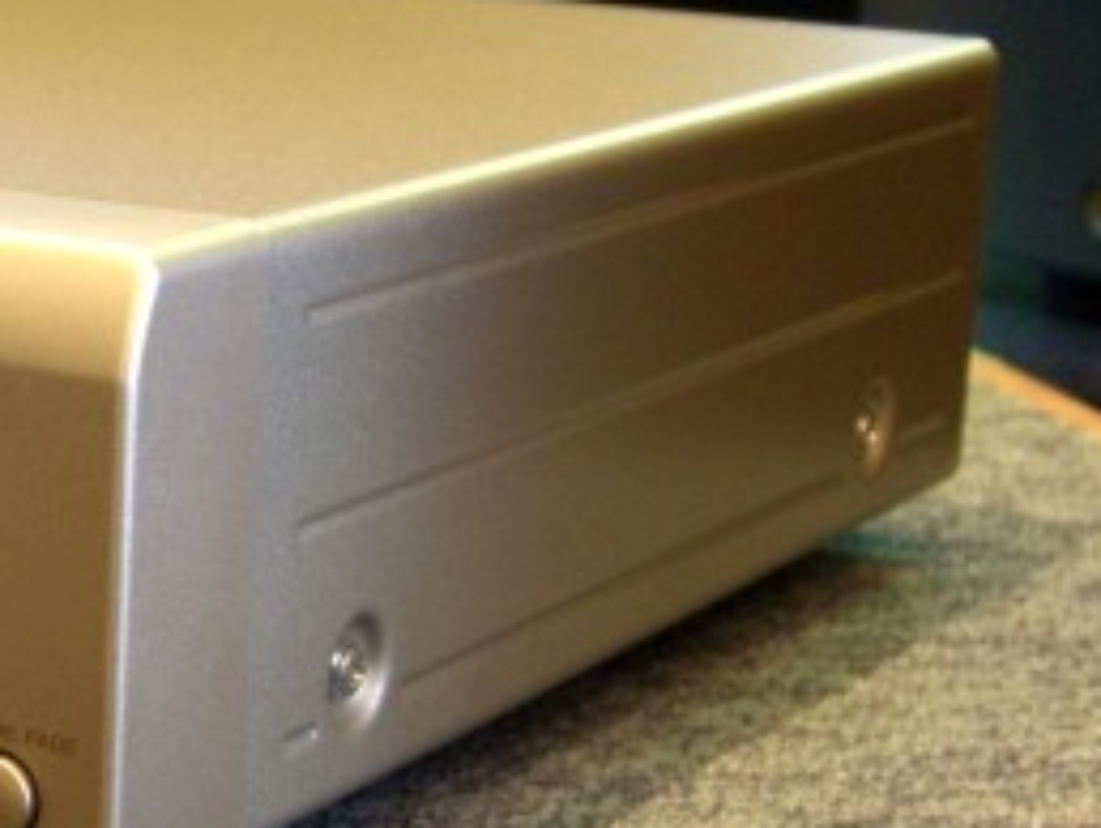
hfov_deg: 16.6
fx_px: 3629
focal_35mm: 114
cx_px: -209
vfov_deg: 13.0
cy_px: 465
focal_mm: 9.6
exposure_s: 1/15
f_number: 3.1
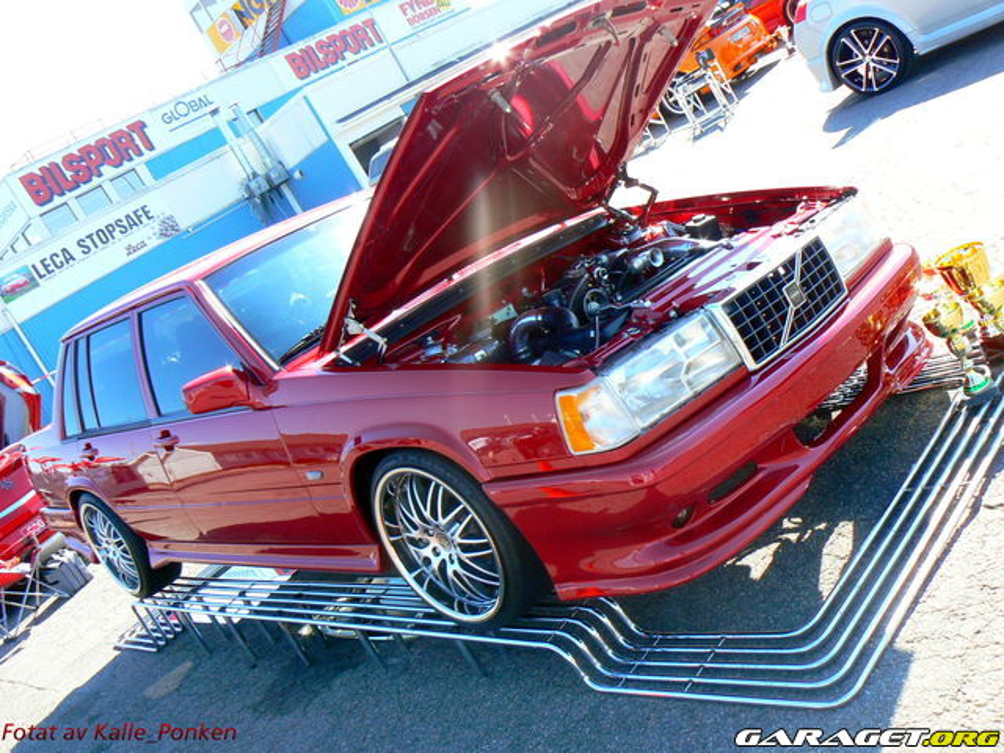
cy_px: 376
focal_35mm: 36
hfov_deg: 51.4
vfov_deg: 39.7
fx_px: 1044
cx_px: 502
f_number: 4.5
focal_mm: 6
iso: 80
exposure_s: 1/100
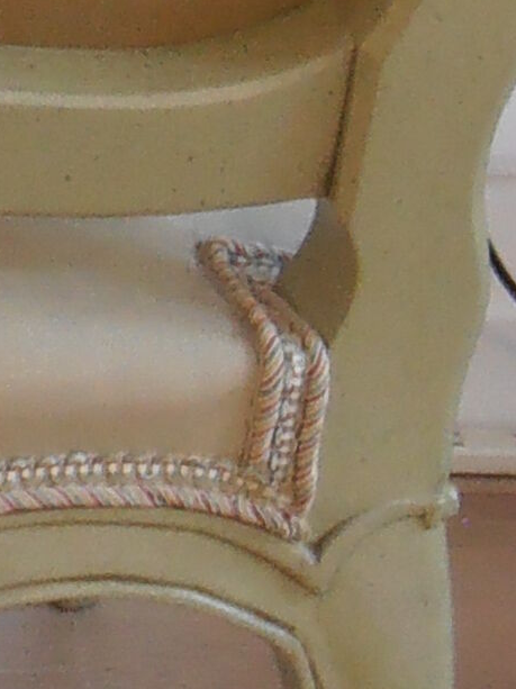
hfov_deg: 6.8
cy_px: -327
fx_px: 4178
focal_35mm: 210
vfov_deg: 9.2
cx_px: -616
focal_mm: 5.25
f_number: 3.5
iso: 125
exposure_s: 1/4
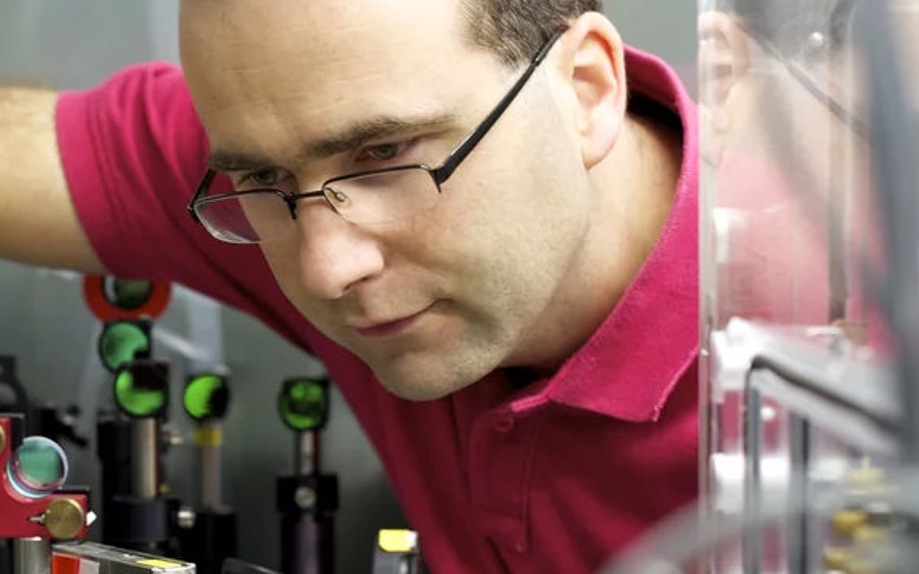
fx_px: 2429
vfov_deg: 13.5
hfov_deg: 21.0
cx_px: 105
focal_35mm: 97
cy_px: 293
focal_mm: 50
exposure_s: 1/40
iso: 800
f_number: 3.2
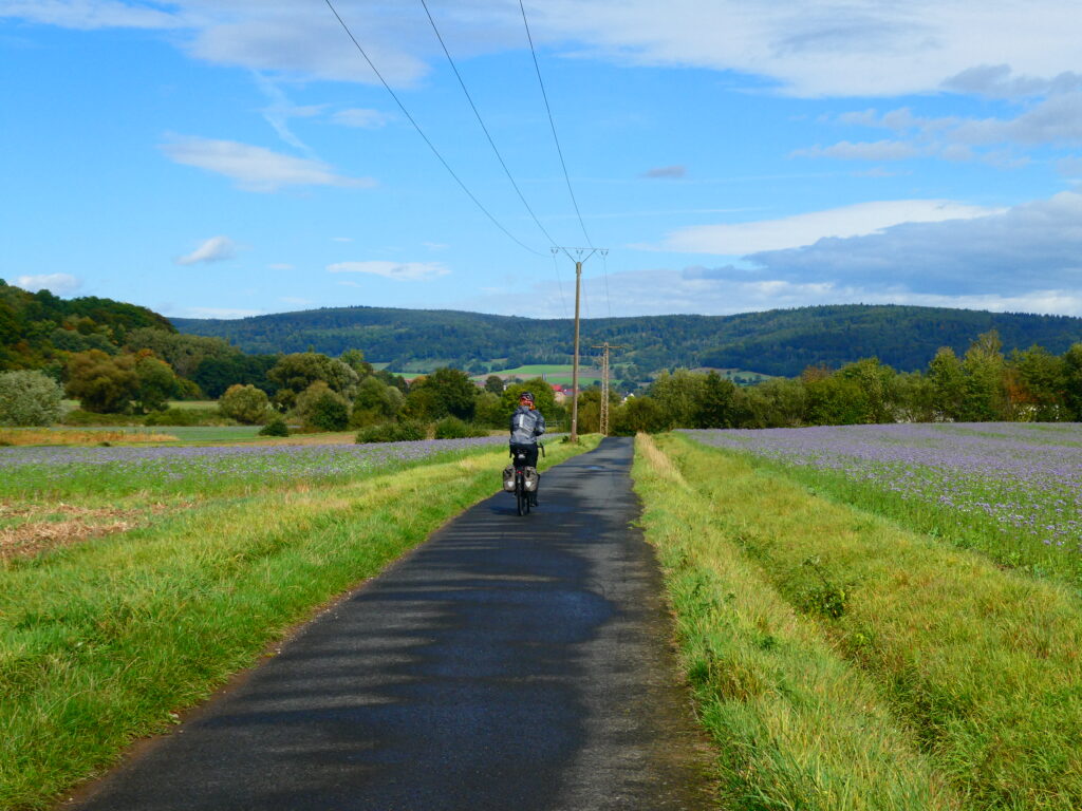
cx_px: 541
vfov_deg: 24.0
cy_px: 406
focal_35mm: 61
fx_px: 1907
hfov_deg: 31.7
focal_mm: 10.9
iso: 80
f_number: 5
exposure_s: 1/640
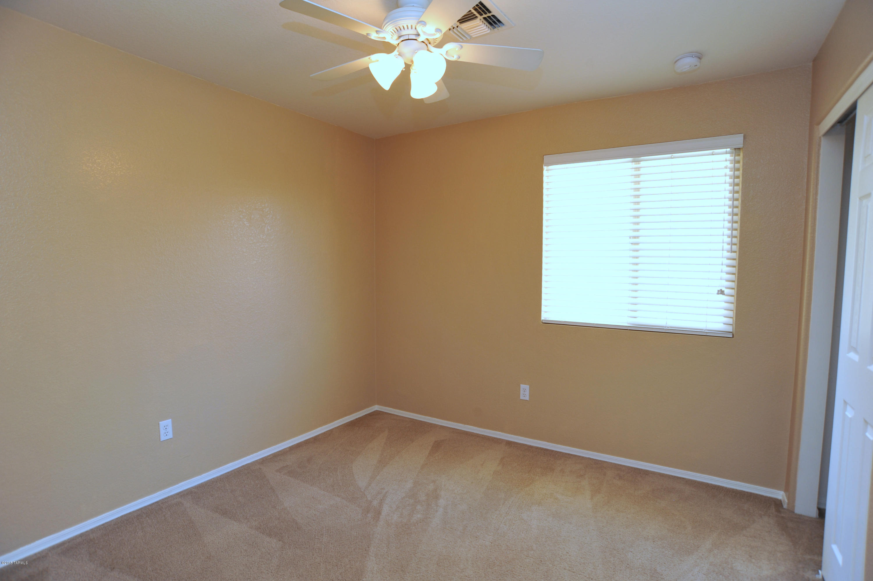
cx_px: 436
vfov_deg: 67.3
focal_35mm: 18
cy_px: 290
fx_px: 436
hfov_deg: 90.0
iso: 640
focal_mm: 18
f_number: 7.1
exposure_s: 1/30
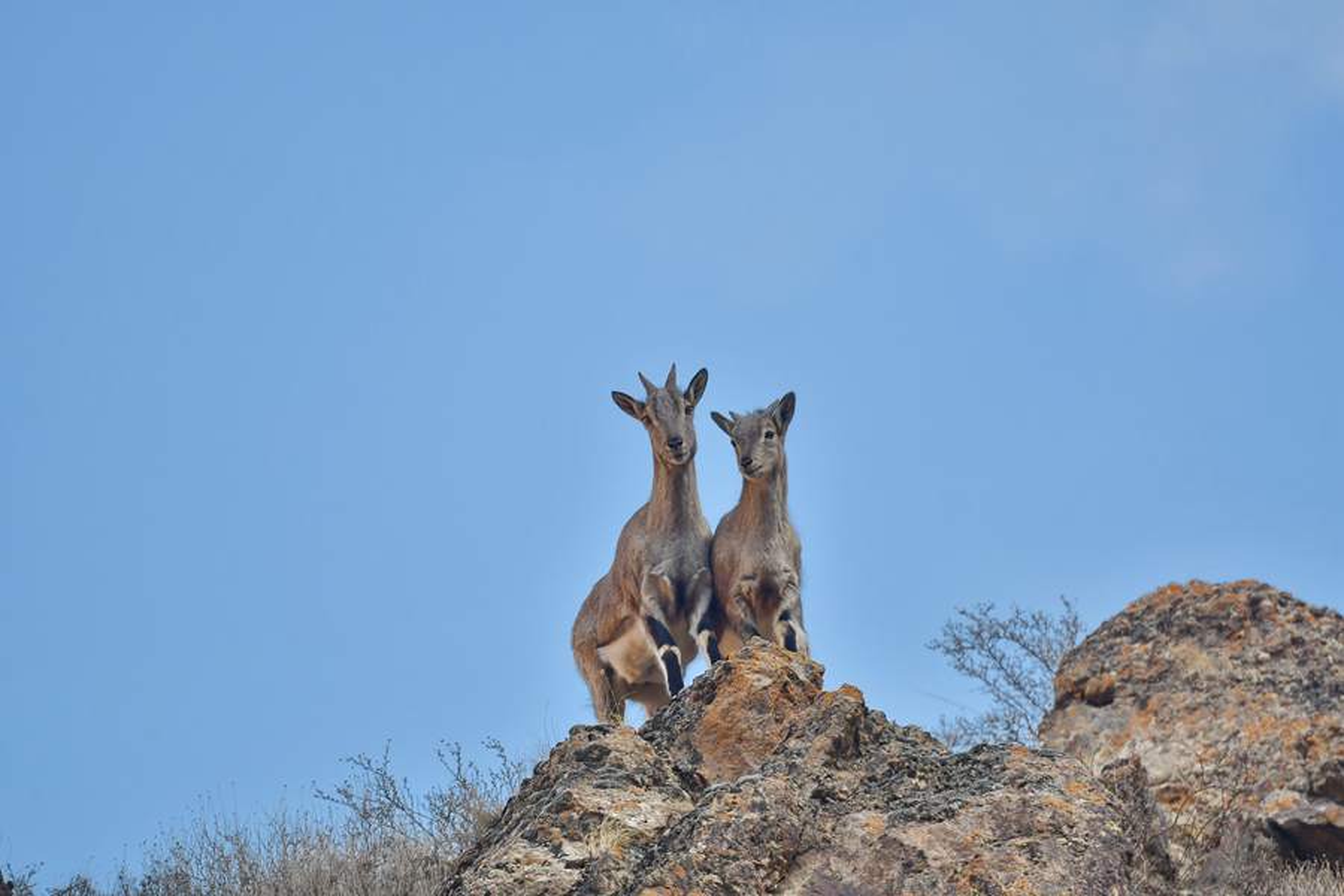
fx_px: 22398
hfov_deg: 3.4
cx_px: 672
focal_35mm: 600
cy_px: 448
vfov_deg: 2.3
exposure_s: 1/640
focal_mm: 400
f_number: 6.3
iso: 400
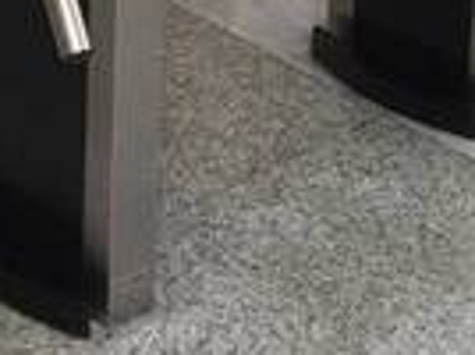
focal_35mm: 139
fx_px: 1904
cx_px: 252
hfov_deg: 14.2
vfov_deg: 10.0
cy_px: -323
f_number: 2.2
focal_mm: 4.15
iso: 40
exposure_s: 1/30
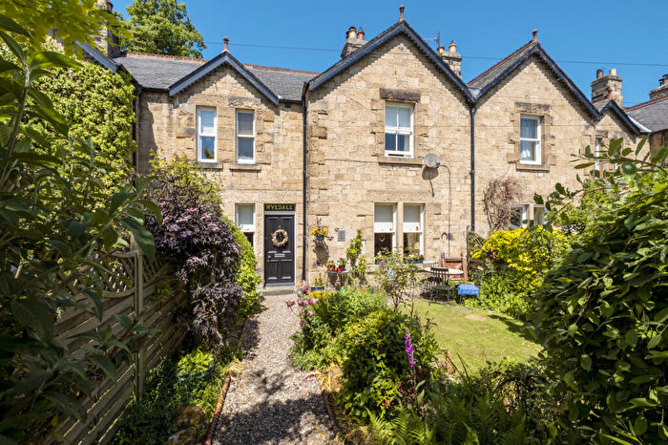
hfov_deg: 100.4
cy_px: 222
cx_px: 334
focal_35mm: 15
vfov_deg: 77.3
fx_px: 278
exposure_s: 1/1000
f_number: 9
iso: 160
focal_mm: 10
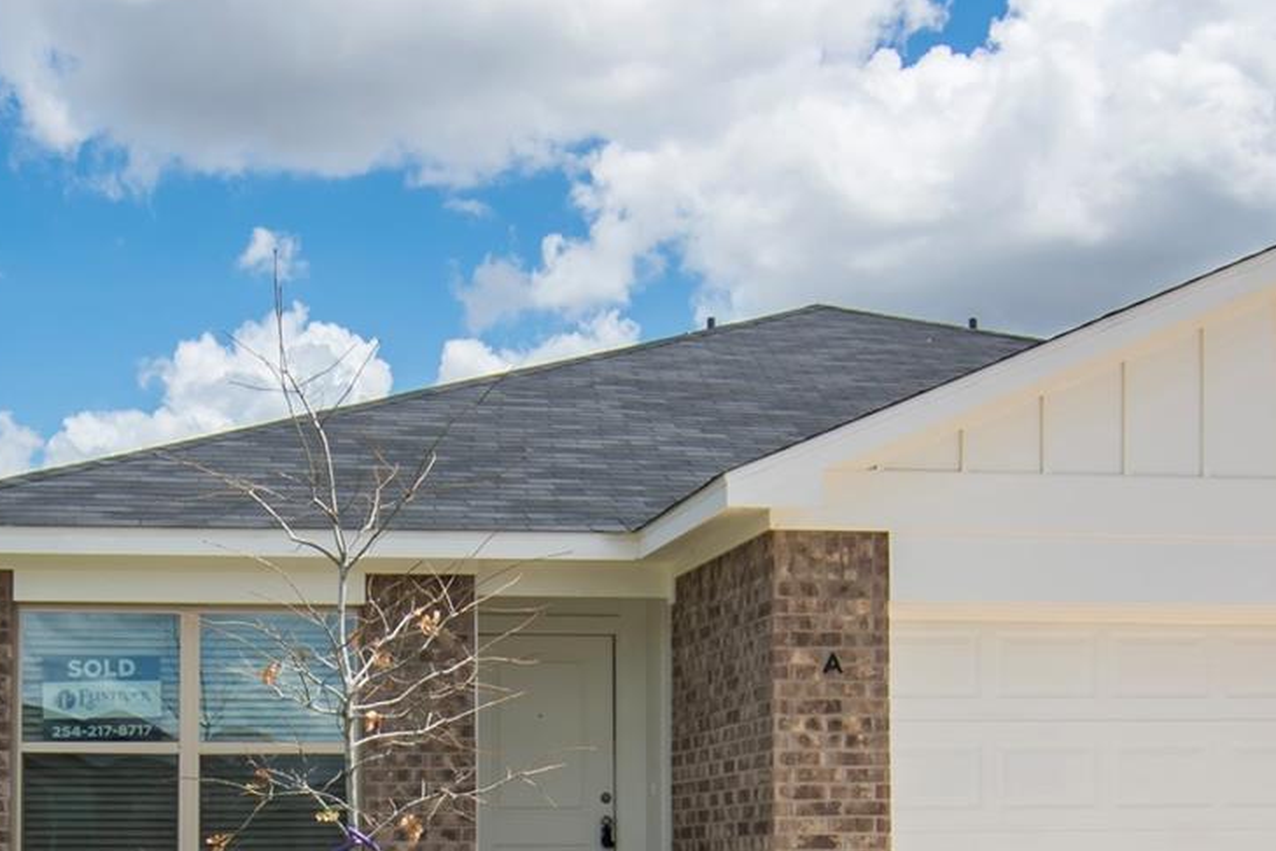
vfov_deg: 21.0
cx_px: 422
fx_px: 2091
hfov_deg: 33.6
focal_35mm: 59
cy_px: 1095
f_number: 9
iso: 100
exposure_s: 1/320
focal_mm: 14
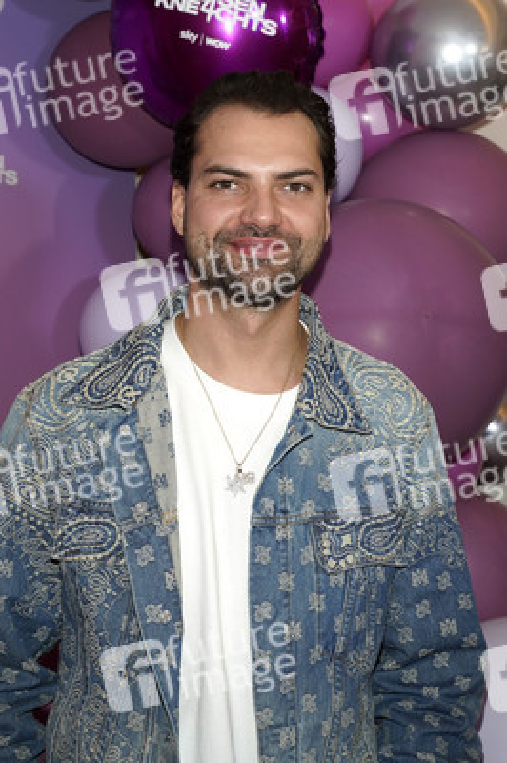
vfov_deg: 40.4
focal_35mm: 49
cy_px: 382
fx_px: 1037
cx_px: 254
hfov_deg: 27.5
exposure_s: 1/160
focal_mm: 49
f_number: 6.3
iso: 640
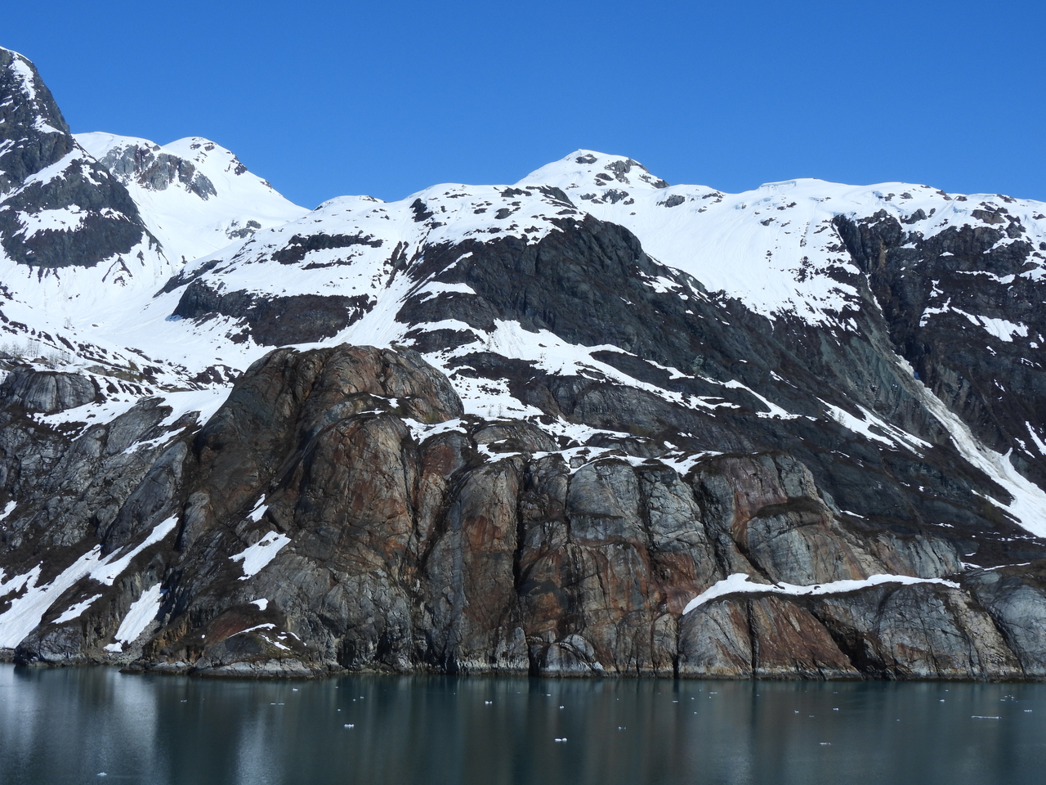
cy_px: 392
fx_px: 1511
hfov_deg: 38.2
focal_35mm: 50
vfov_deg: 29.1
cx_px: 523
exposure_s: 1/2000
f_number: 4.5
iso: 100
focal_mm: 8.9
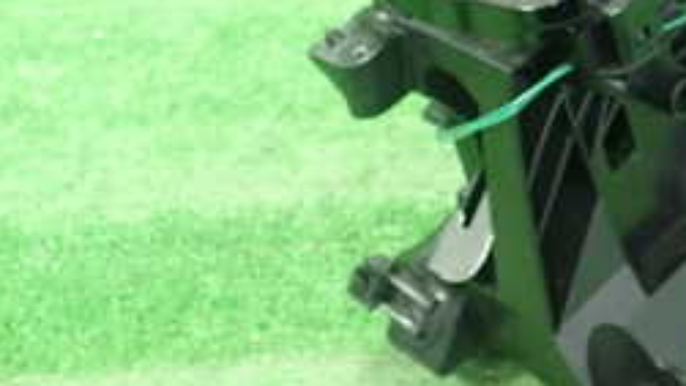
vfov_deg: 14.8
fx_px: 1418
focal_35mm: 78
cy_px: -112
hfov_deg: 26.8
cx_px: 533
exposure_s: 1/100
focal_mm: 5.5
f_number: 2.3
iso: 800
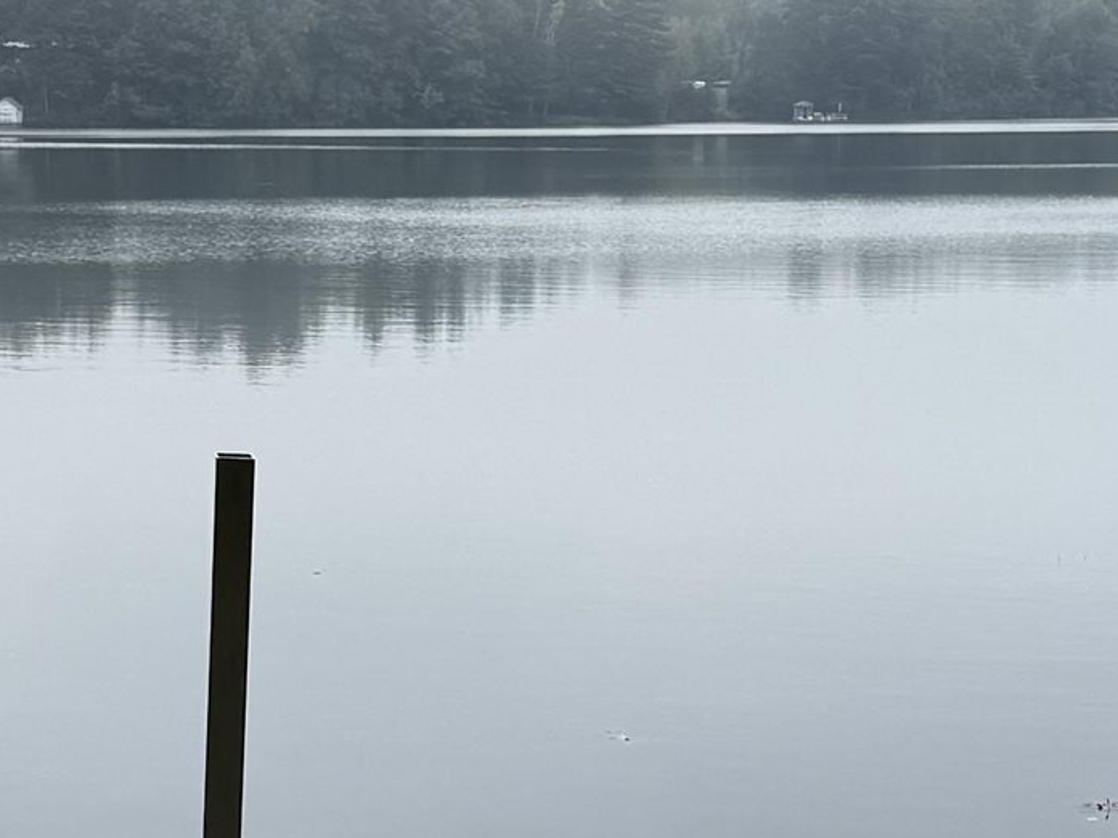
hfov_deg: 18.5
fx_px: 3424
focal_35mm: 106
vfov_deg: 13.8
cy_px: 767
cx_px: 392
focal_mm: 6.76
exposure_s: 1/1812
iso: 80
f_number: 1.78
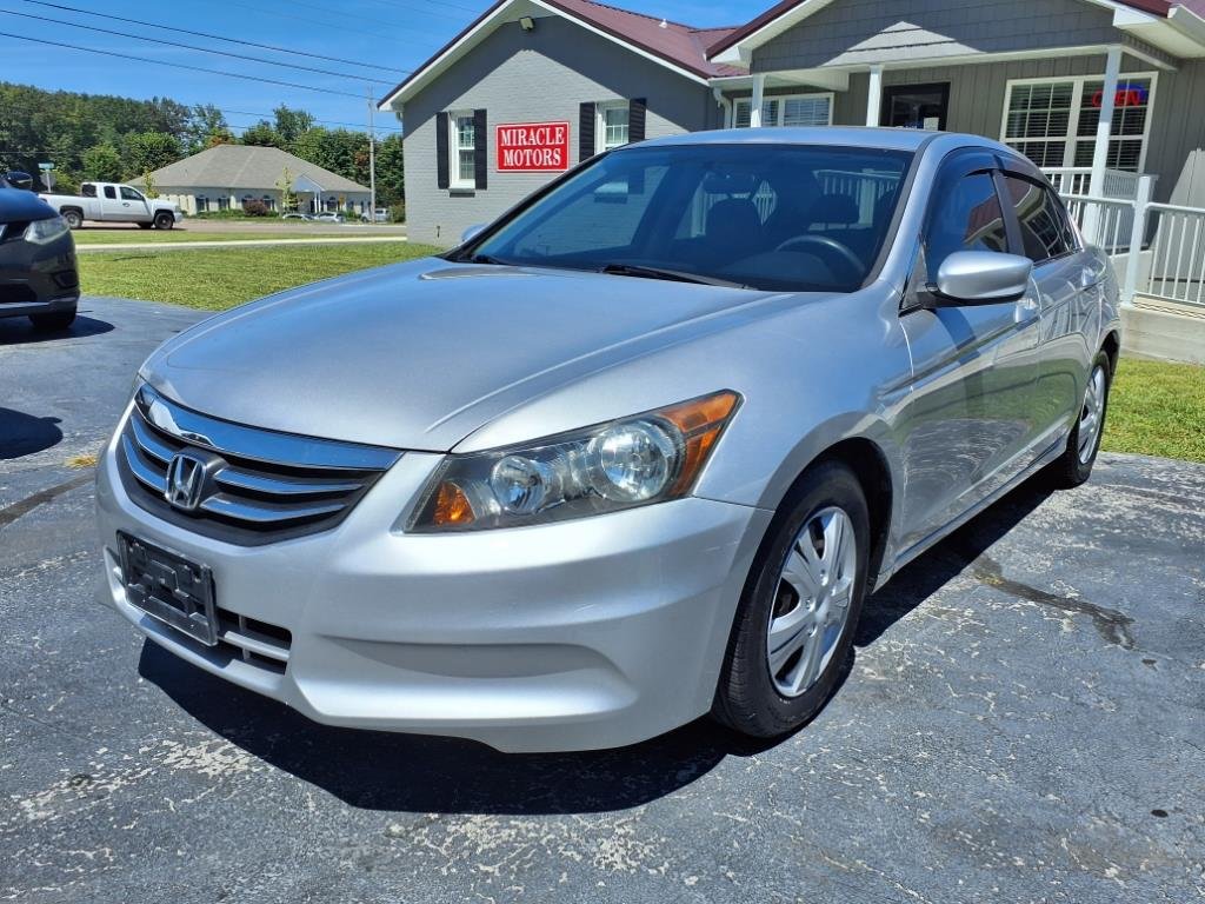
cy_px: 452
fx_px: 940
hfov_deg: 65.3
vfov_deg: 51.4
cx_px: 602
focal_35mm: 27
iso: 40
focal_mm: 3.58
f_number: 1.9
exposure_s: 1/3333
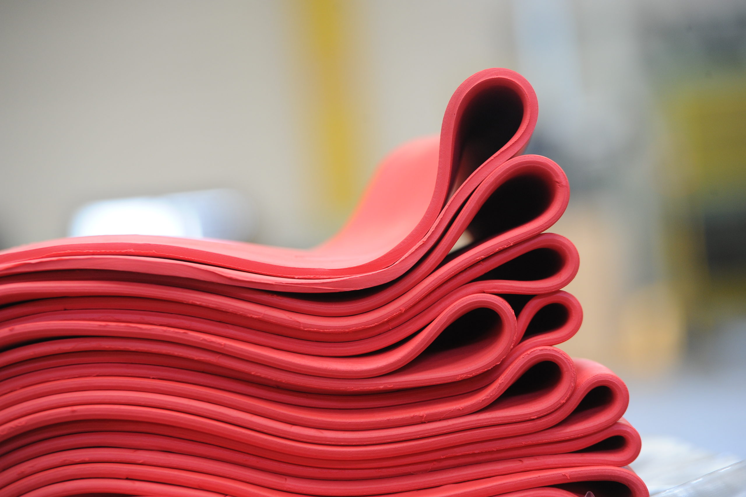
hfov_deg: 10.3
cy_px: 248
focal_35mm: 200
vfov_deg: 6.9
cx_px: 373
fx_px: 4141
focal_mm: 200
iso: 1250
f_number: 5
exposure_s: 1/125
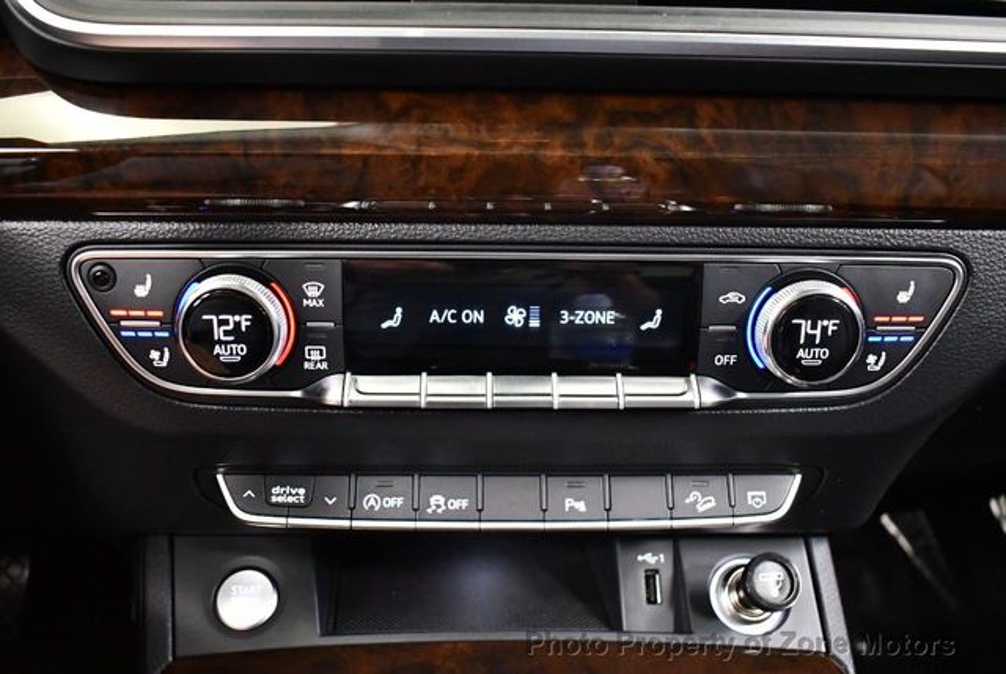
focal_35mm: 36
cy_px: 337
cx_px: 503
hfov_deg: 53.1
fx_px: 1008
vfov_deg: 37.0
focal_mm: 18
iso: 6400
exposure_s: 1/60
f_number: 3.5
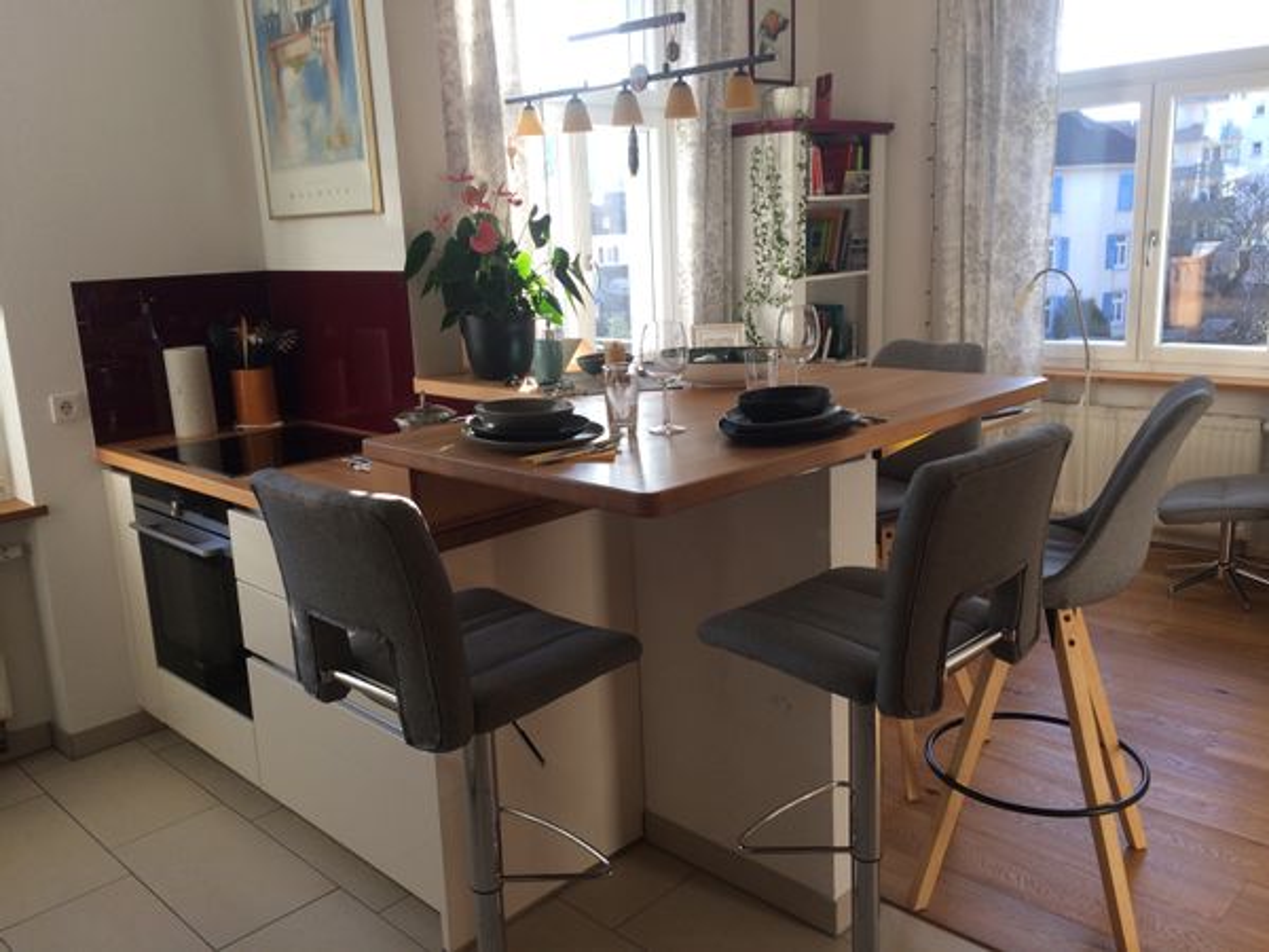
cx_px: 634
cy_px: 476
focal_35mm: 29
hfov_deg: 61.7
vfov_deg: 48.2
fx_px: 1063
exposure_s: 1/129
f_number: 2.2
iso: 32
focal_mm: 4.15
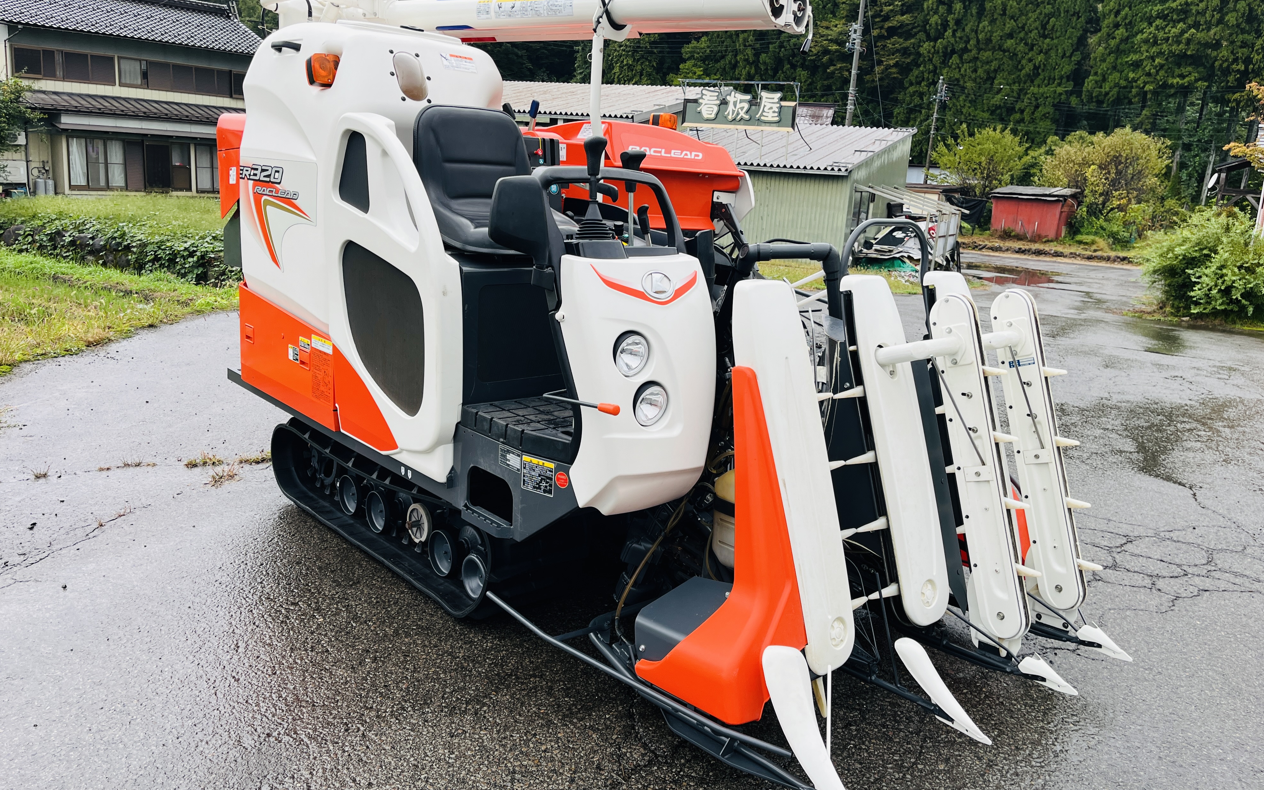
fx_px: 964
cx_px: 633
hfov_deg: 66.5
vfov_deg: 44.5
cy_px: 382
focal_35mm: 28
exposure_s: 1/129
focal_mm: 5.1
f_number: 1.6
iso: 32
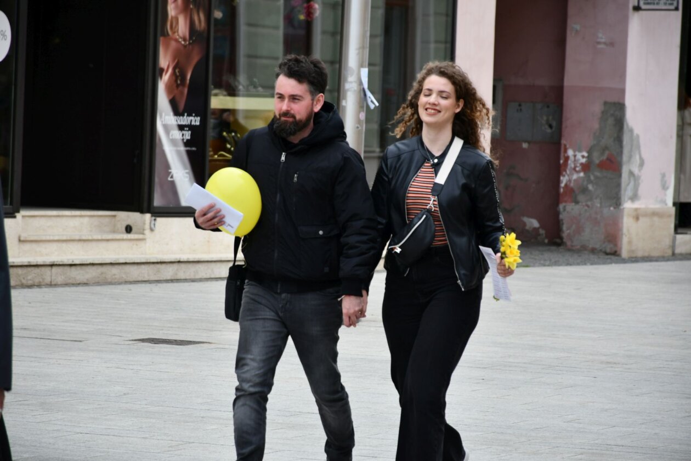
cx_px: 346
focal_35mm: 210
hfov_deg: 9.8
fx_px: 4031
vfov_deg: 6.5
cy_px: 230
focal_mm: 140
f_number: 5.6
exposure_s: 1/500
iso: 320
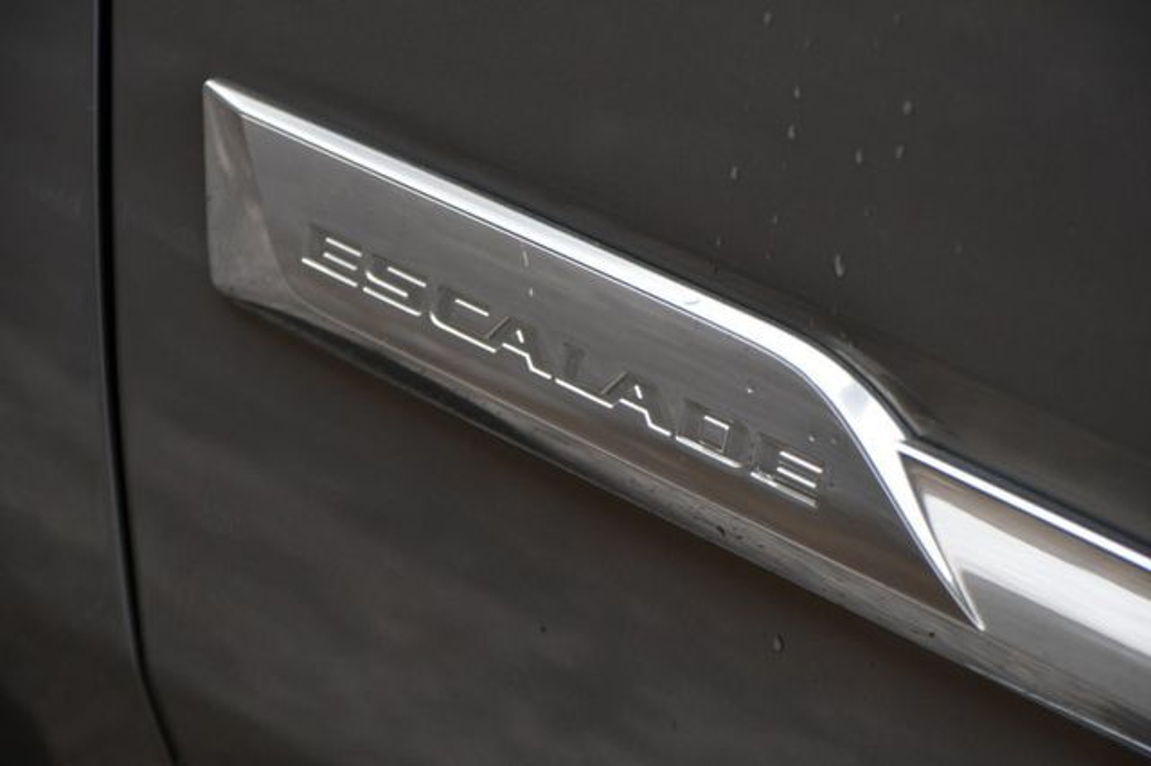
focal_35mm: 153
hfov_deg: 13.4
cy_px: 383
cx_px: 576
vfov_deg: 9.0
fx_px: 4889
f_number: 5.6
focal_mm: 102
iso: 220
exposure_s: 1/250
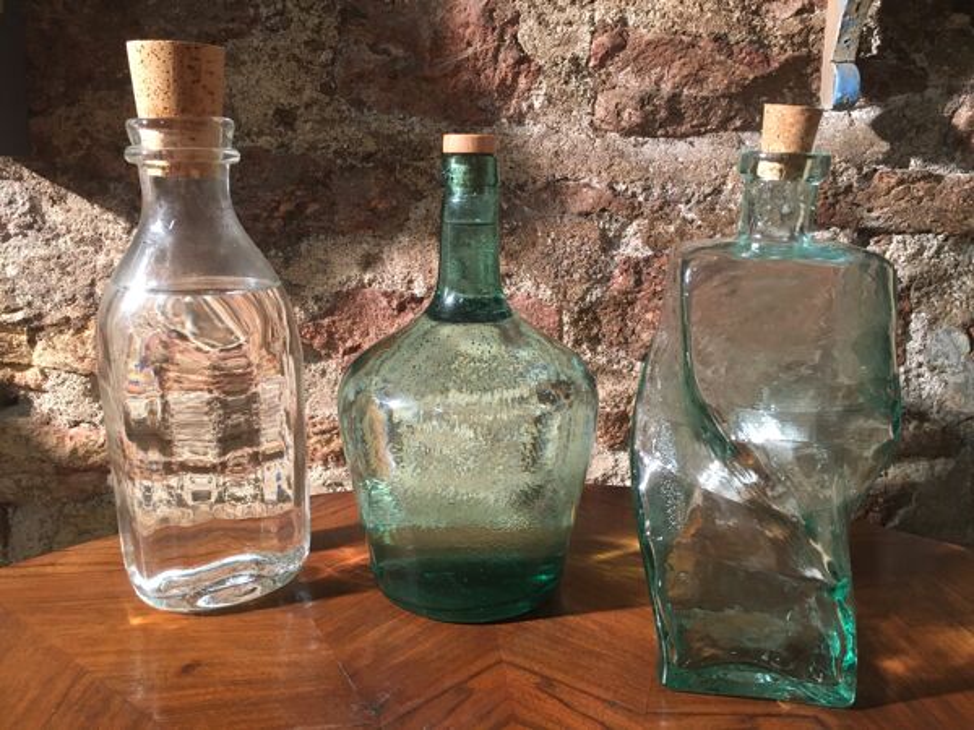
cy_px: 365
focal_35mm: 29
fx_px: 816
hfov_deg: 61.7
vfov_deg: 48.2
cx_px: 487
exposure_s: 1/33
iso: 200
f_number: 2.2
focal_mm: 4.15
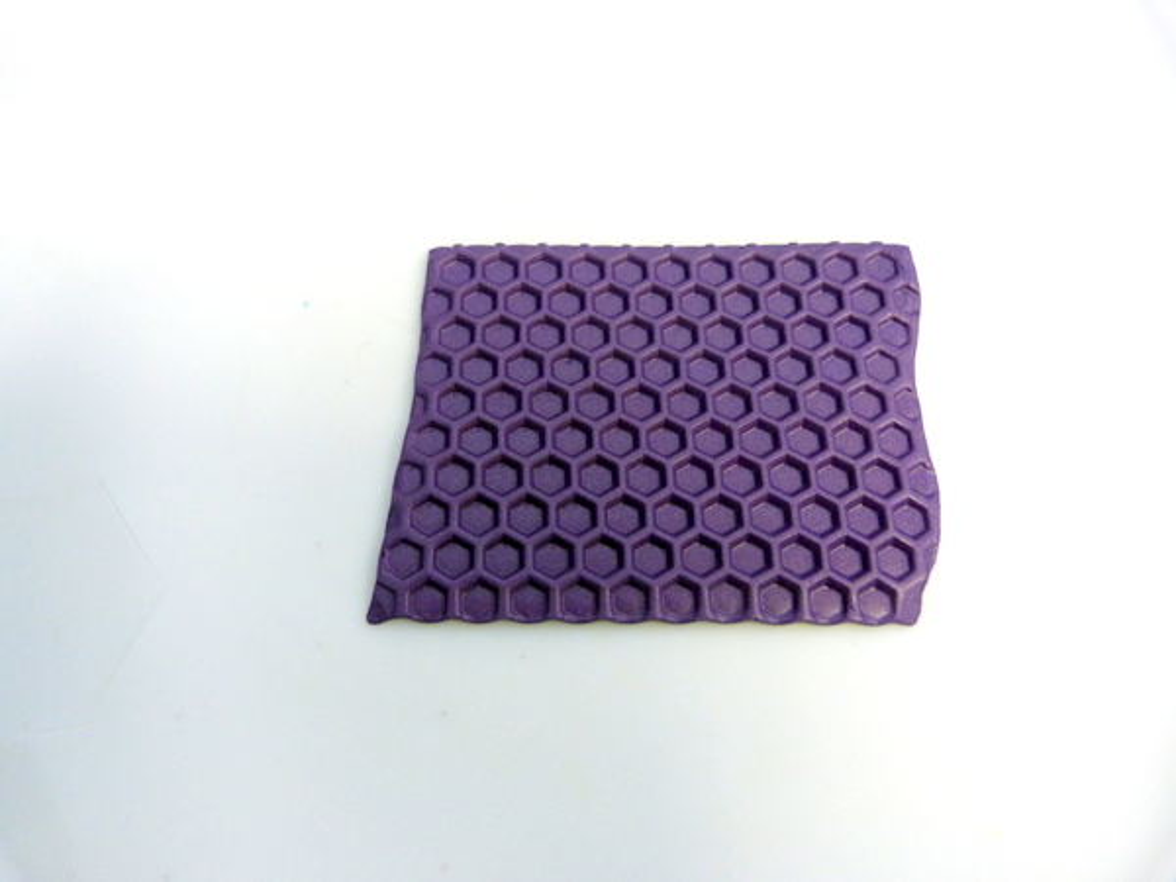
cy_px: 441
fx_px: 849
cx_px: 588
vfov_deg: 54.9
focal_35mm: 25
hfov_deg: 69.4
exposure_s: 1/60
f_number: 2.8
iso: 200
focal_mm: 4.5
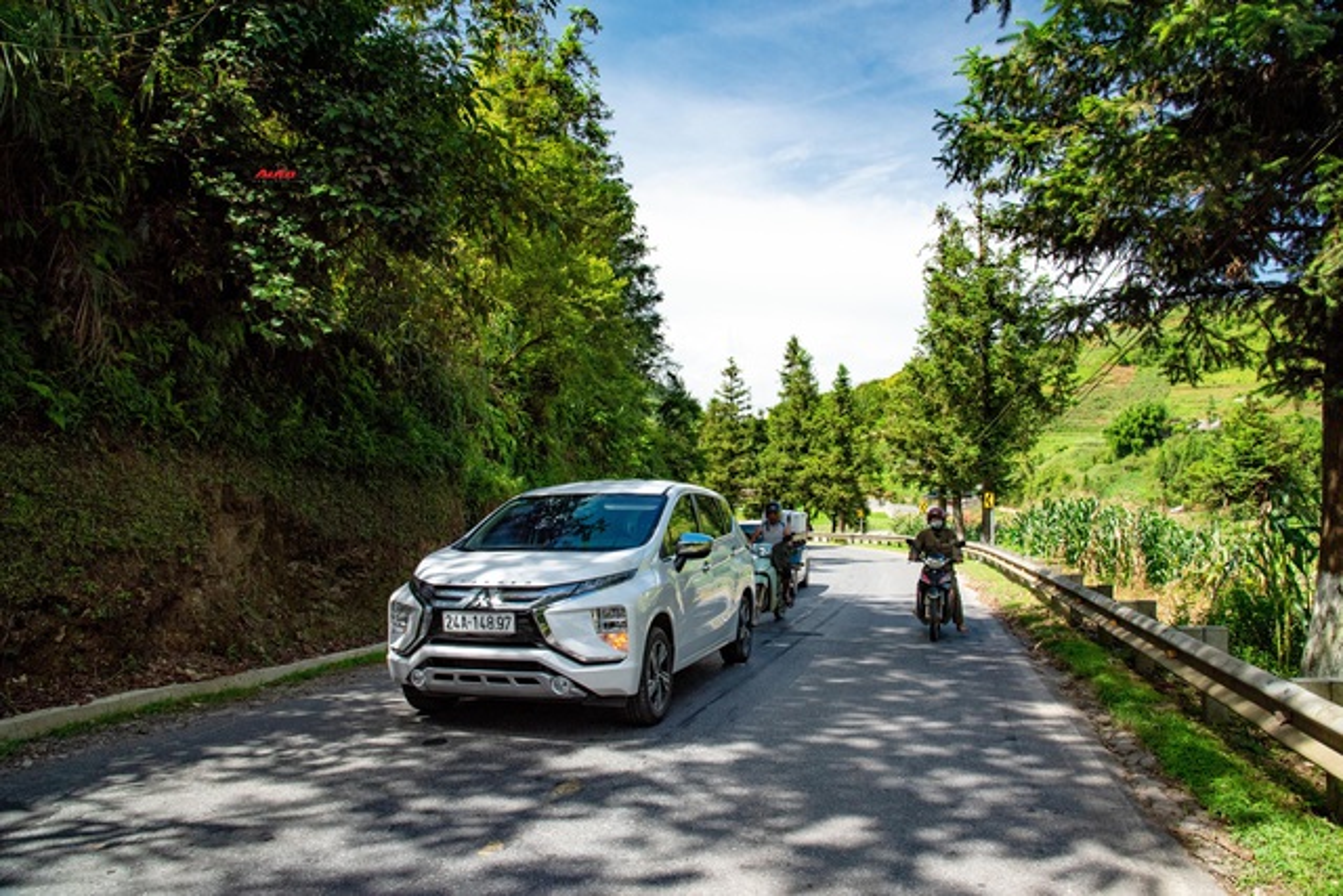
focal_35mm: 24
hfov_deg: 73.7
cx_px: 672
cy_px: 448
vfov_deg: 53.2
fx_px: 895
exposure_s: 1/1000
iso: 640
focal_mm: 24
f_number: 9
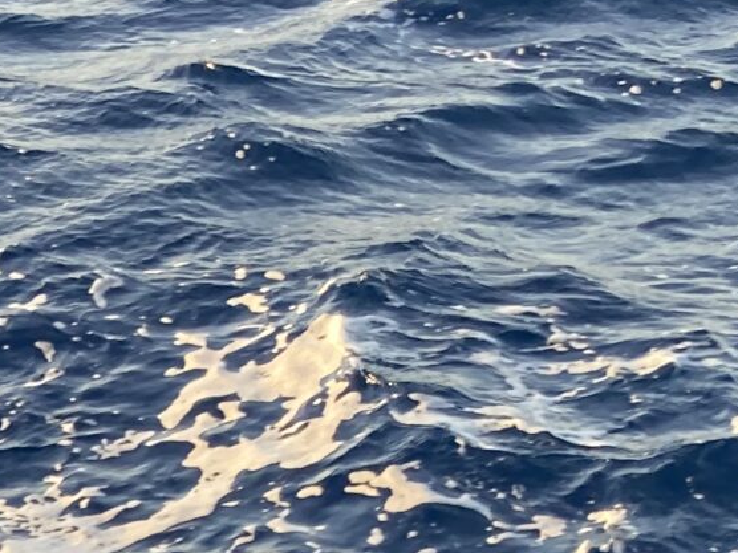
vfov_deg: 10.3
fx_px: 2750
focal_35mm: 129
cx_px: -431
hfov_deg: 14.1
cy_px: 1212
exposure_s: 1/121
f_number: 1.8
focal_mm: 3.99
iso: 32
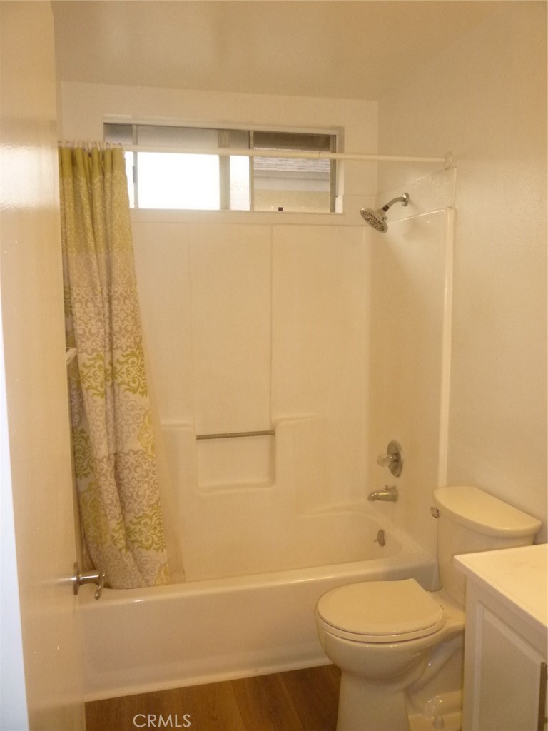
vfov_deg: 61.7
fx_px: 612
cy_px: 366
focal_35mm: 29
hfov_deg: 48.2
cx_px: 274
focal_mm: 5.2
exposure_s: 1/80
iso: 400
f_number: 3.3
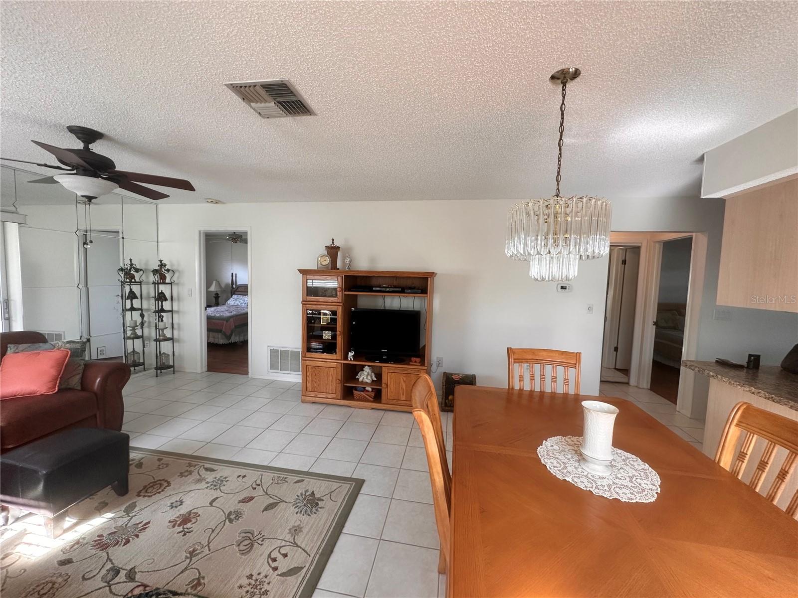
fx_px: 323
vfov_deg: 85.7
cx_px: 399
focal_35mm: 14
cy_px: 299
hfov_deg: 102.1
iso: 125
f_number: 2.2
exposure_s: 1/99
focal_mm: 2.22
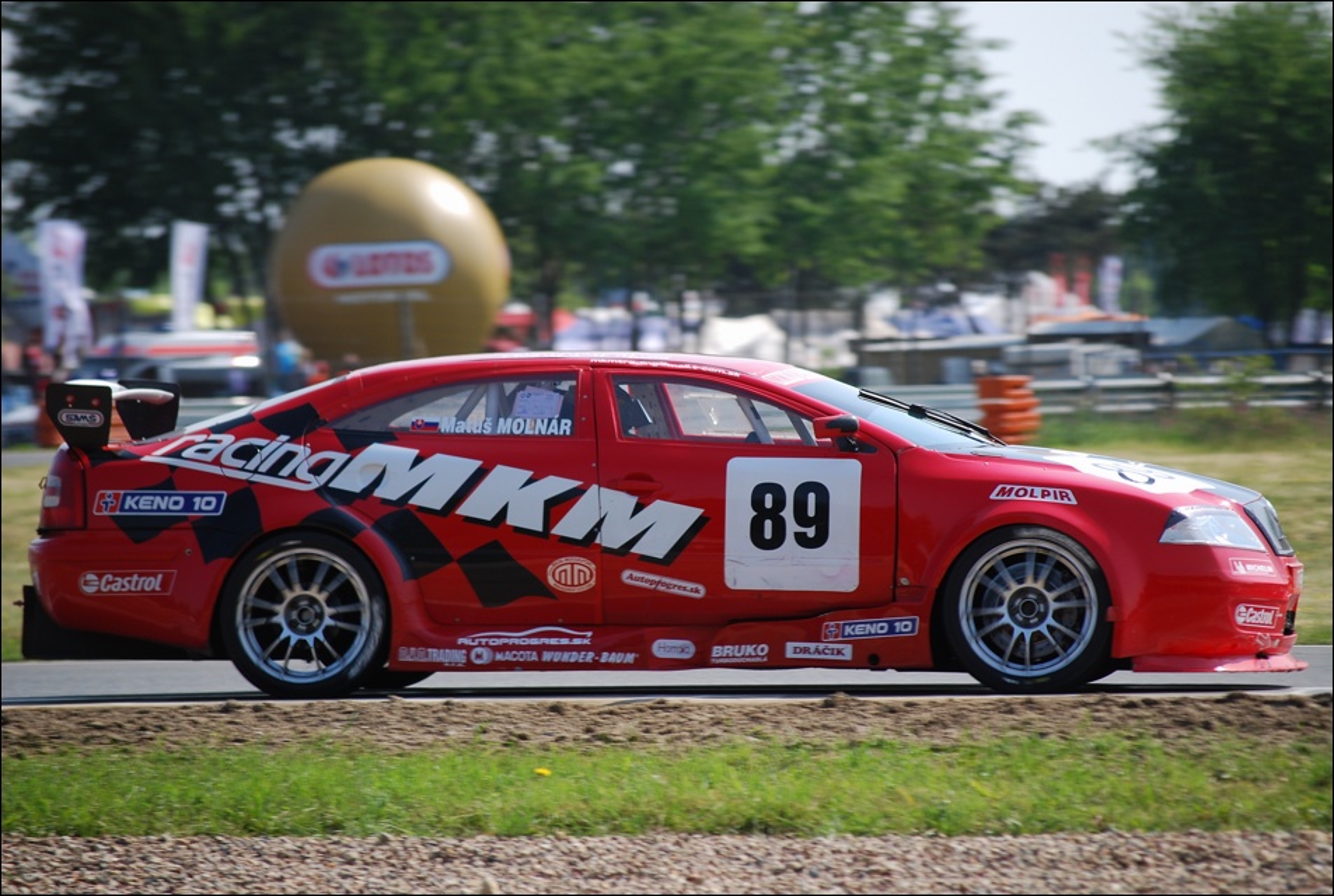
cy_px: 448
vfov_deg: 6.4
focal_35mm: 218
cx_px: 667
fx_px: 8080
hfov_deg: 9.4
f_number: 5.3
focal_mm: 145
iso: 200
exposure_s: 1/800
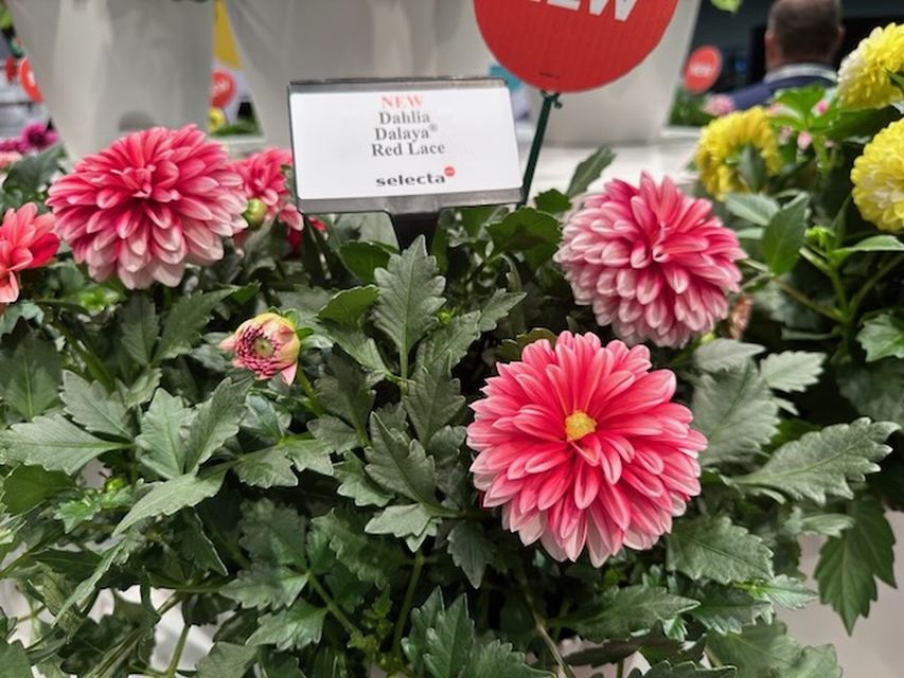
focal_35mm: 24
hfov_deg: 71.6
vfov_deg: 56.8
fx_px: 627
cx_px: 452
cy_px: 339
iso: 64
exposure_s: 1/177
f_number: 1.78
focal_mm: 6.86
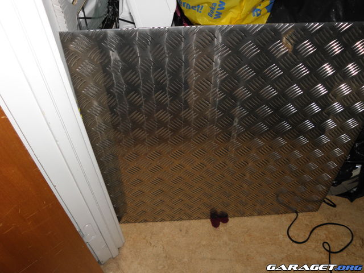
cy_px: 136
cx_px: 182
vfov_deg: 44.2
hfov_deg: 56.8
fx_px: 336
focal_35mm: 32
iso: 100
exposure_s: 1/30
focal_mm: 5.71
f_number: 3
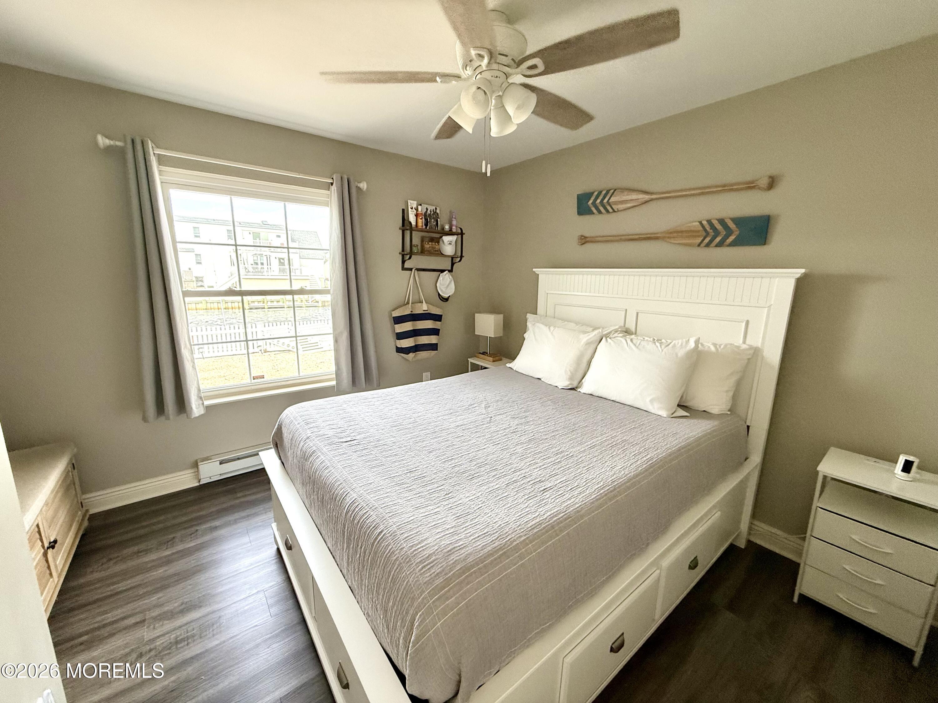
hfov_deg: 102.1
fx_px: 379
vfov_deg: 85.7
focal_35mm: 14
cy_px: 352
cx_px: 469
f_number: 2.2
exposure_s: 1/99
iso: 160
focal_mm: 2.22
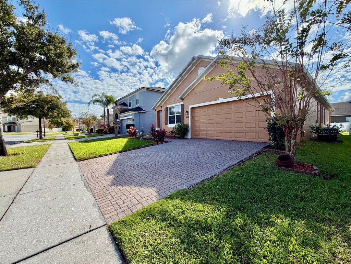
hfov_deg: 102.1
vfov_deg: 85.7
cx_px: 176
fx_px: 142
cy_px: 132
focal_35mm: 14
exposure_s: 1/955
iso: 25
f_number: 2.2
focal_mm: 2.22
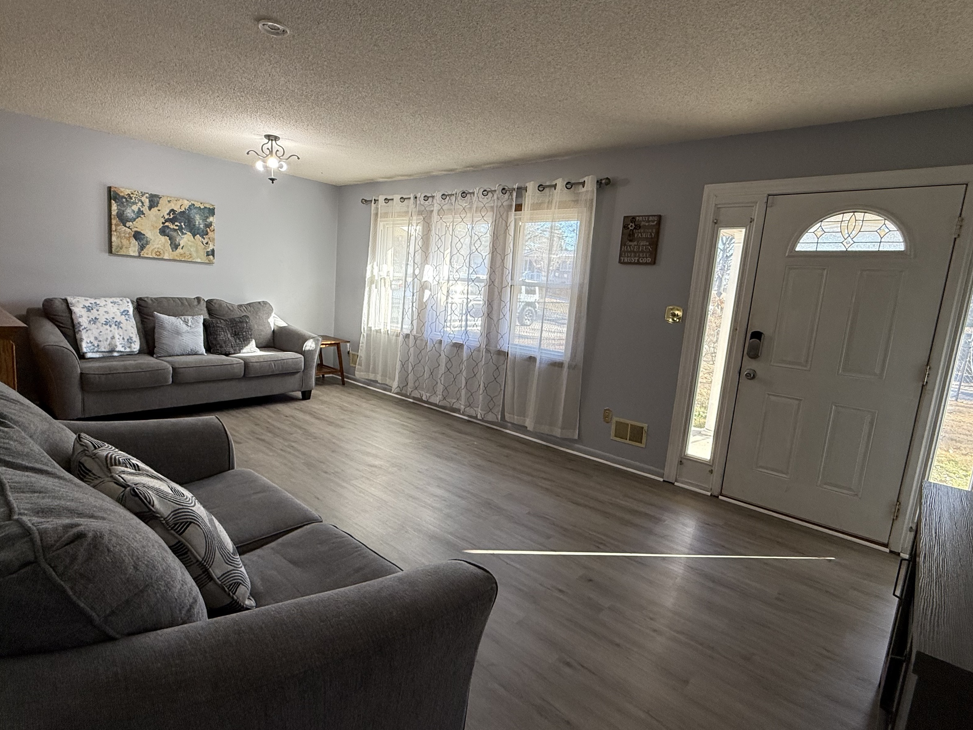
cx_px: 472
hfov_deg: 87.7
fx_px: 506
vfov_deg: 71.6
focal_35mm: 18
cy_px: 365
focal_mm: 2.22
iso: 125
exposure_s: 1/120
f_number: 2.2
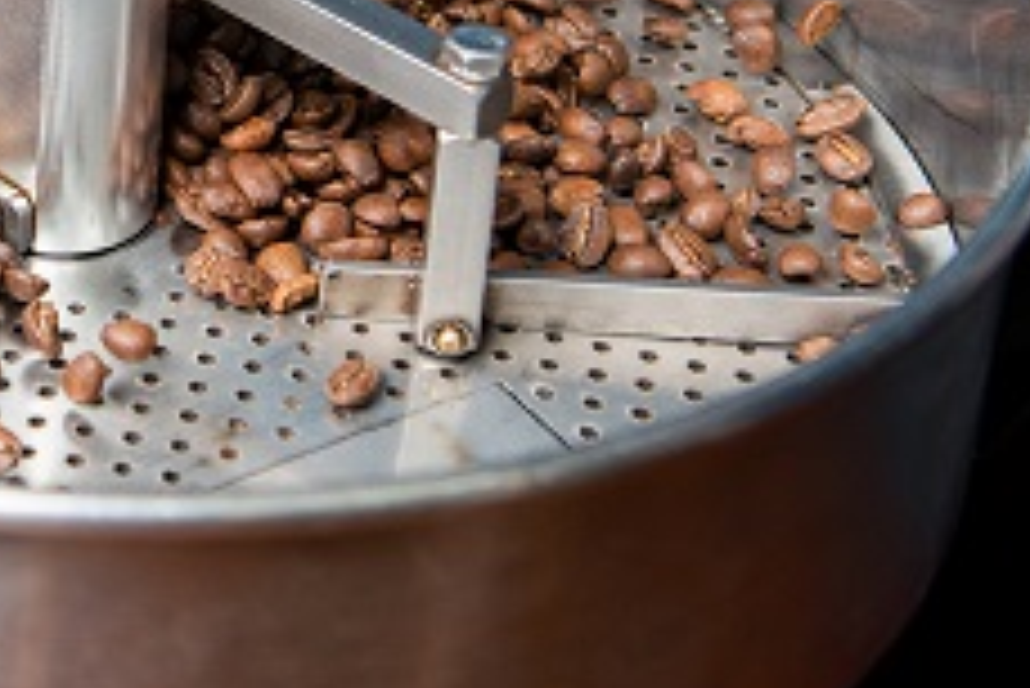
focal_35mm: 131
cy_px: -180
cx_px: -108
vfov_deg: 10.3
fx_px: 3750
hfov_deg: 15.2
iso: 400
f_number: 4
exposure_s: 1/160
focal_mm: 40
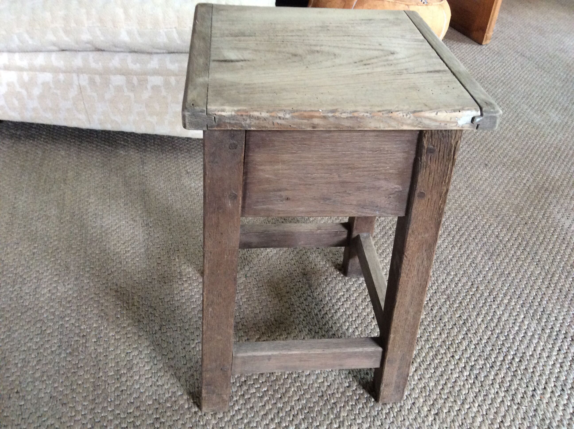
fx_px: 530
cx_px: 287
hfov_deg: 56.9
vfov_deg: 44.1
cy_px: 214
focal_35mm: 32
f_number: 2.4
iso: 160
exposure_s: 1/25
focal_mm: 3.3
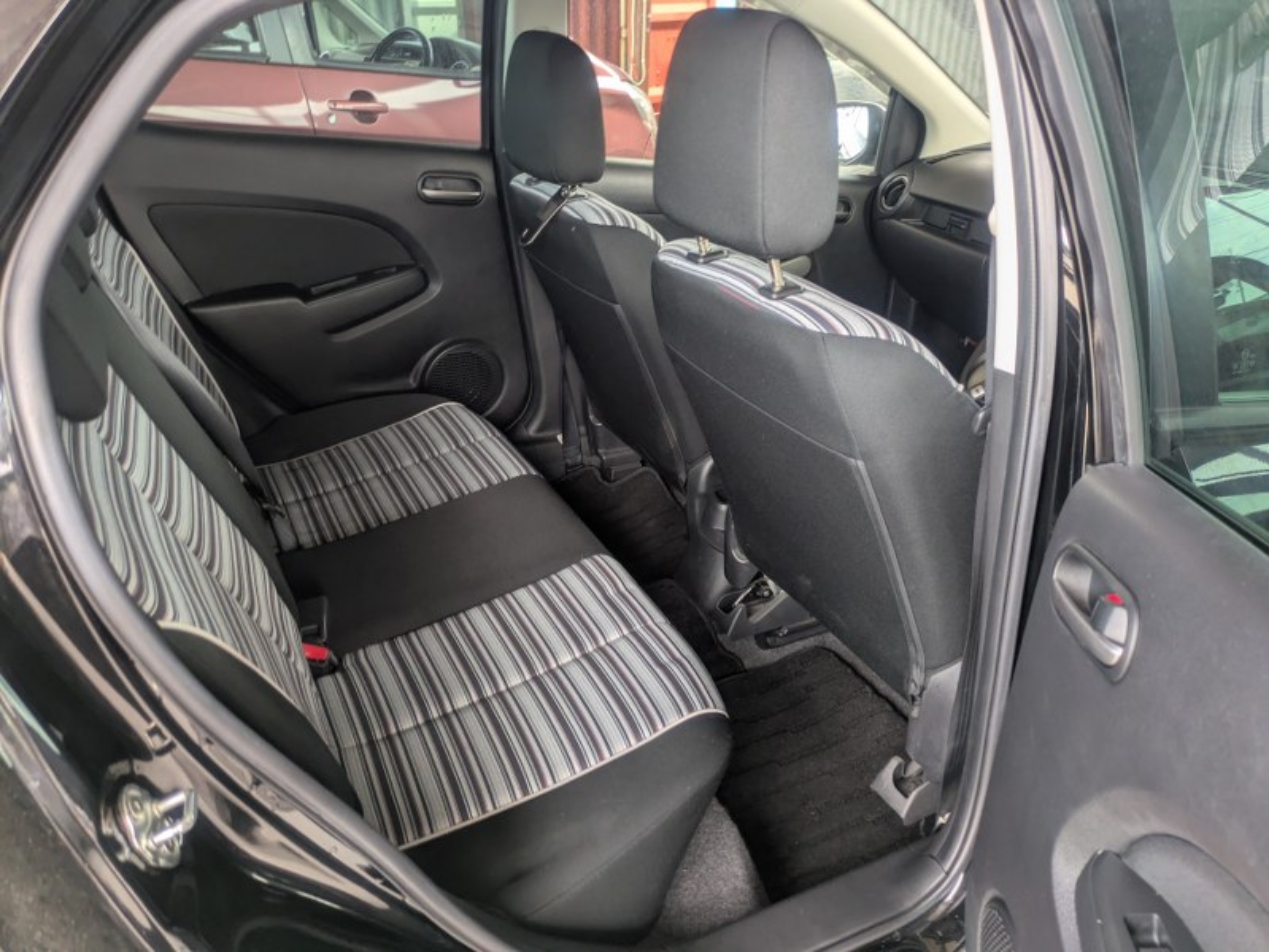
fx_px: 917
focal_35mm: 25
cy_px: 476
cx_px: 634
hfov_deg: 69.4
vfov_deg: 54.9
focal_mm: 5.43
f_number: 1.89
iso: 138
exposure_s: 1/120
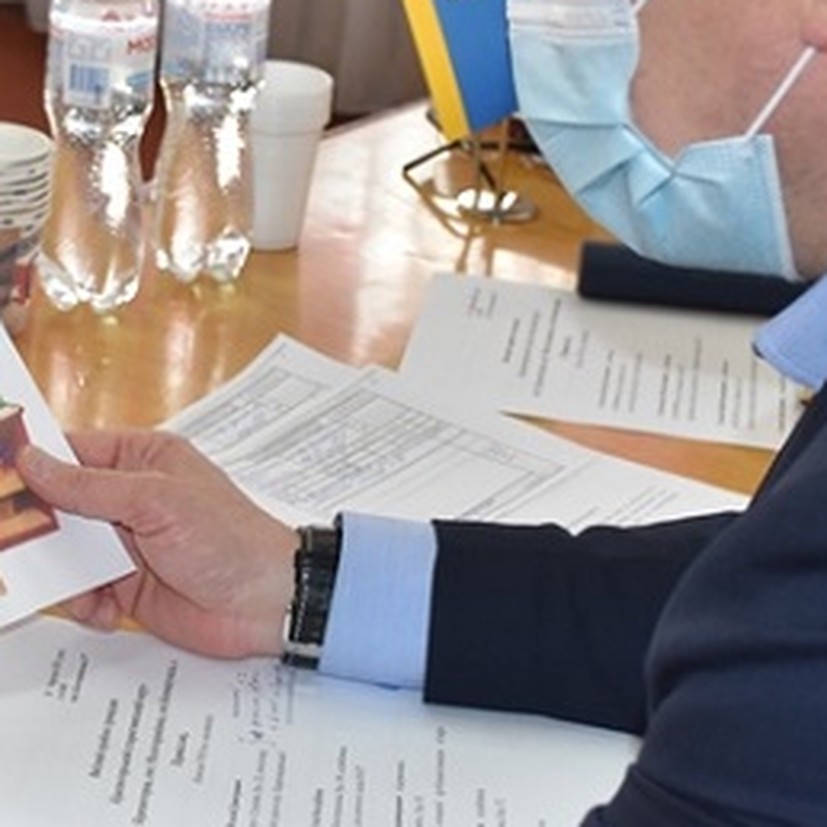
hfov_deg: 15.4
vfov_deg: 15.5
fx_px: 3027
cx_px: 159
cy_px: 300
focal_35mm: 112
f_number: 5.6
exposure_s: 1/125
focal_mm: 30
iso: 800
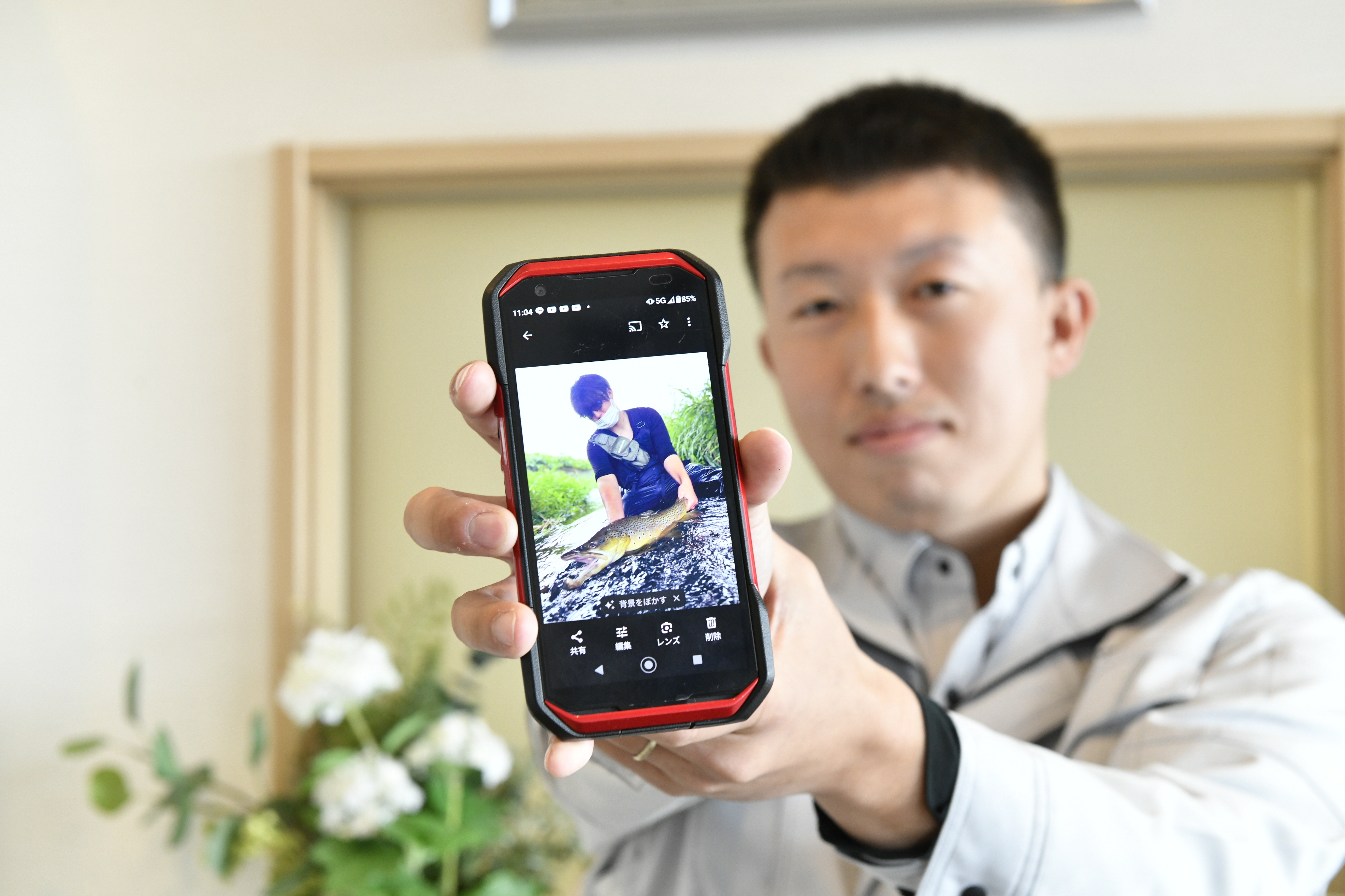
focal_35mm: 62
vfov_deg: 21.9
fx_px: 2316
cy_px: 448
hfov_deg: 32.4
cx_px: 672
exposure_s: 1/80
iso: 2000
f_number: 6.3
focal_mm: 62
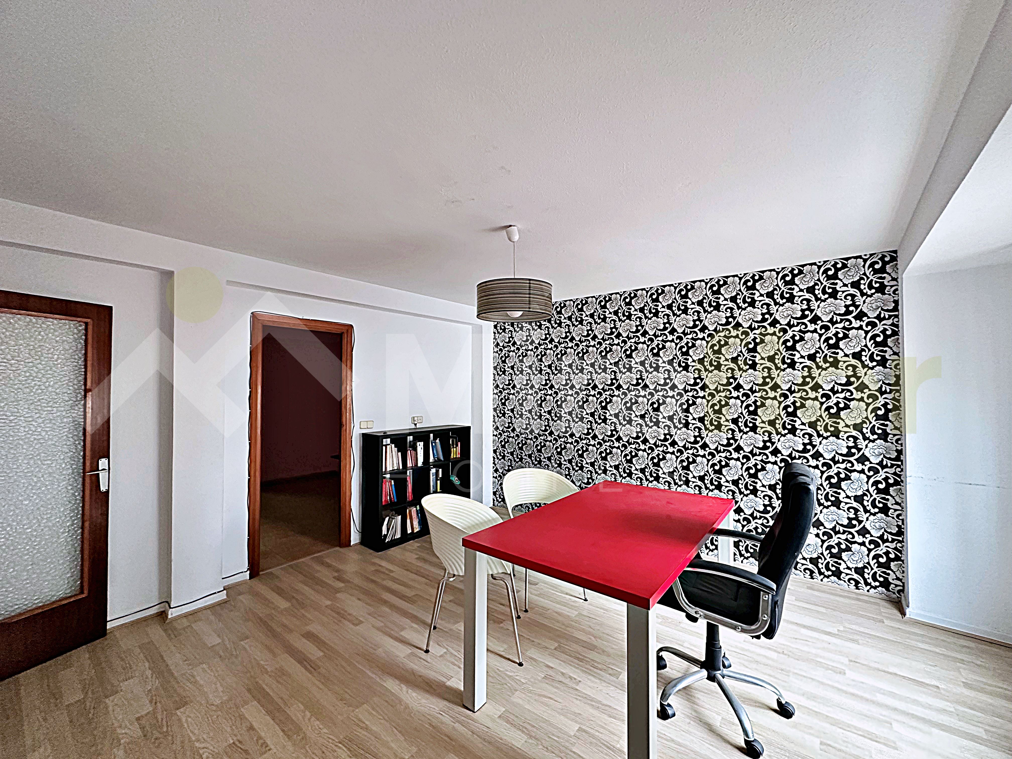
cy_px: 380
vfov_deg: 85.7
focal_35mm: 14
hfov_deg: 102.1
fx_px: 409
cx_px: 506
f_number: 2.2
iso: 320
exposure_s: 1/99
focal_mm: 2.22
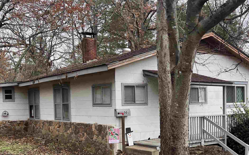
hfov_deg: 43.9
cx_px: 161
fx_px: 305
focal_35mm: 45
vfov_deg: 28.3
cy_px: 109
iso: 50
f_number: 1.5
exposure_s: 1/452
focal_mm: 5.7
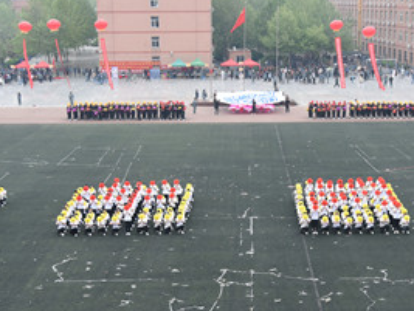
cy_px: 224
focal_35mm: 82
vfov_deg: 17.9
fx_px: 982
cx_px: 239
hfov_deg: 23.8
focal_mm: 38
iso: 400
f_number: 4
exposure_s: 1/160
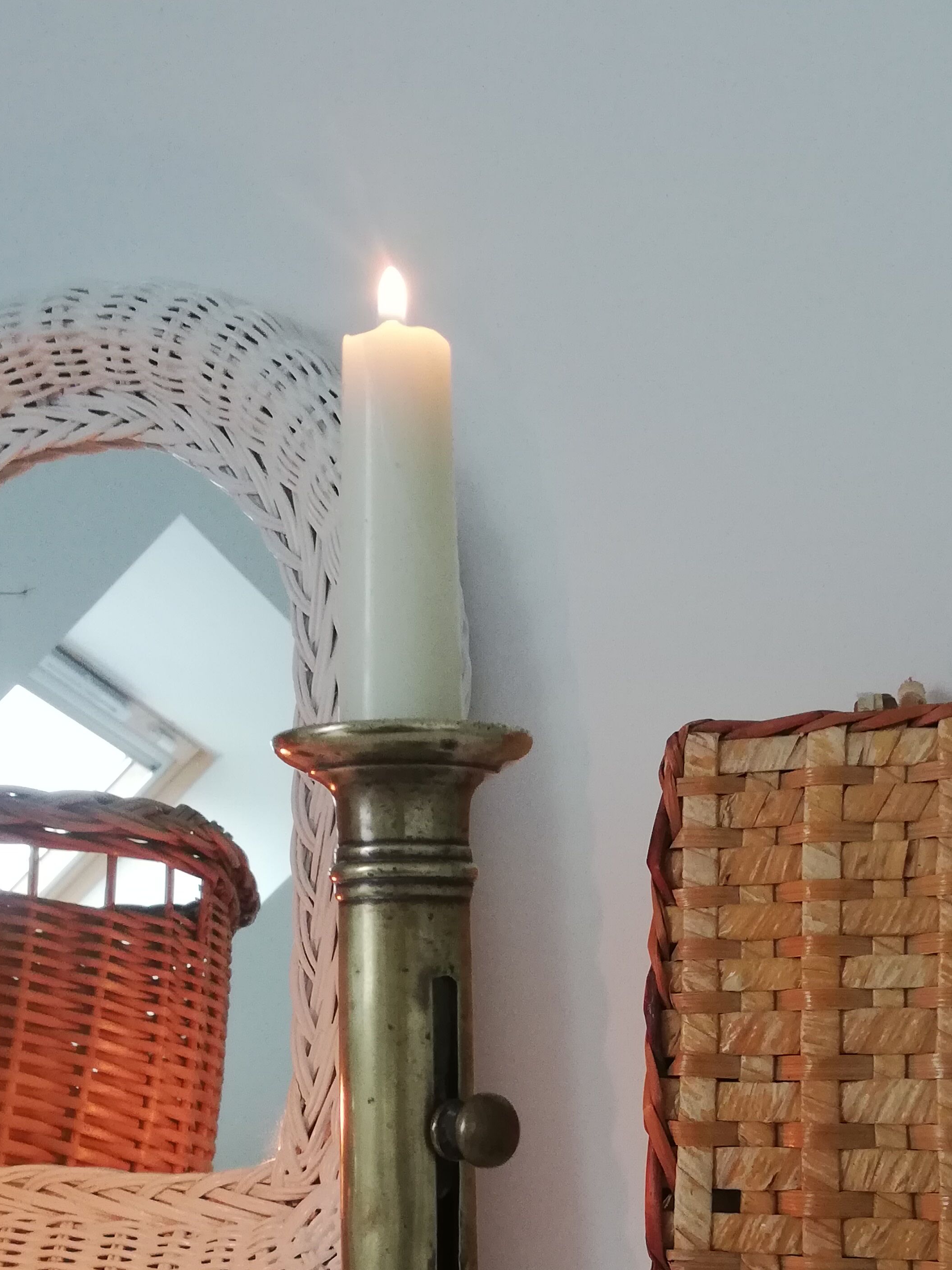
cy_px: 985
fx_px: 1797
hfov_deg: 29.7
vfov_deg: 37.7
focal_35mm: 49
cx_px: 458
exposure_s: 1/33.3
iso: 200
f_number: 2.2
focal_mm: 3.81
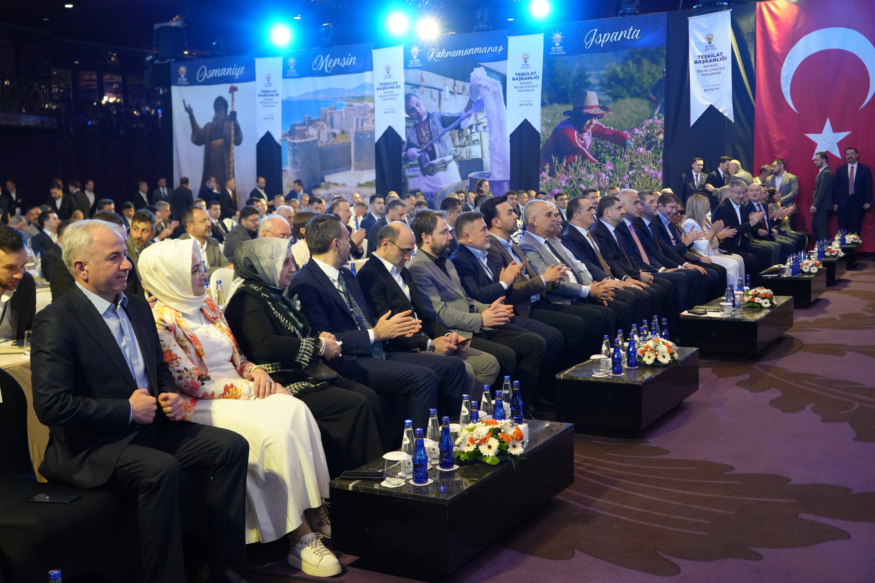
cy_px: 292
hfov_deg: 49.6
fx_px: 948
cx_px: 438
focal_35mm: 39
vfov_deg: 34.2
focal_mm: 39
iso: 4000
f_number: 4
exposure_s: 1/160
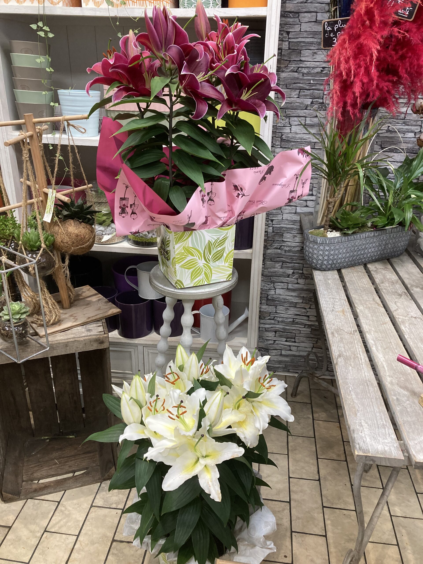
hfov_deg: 49.7
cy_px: 282
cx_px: 212
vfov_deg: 63.4
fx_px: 456
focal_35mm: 28
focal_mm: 3.99
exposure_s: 1/50
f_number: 1.8
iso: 125
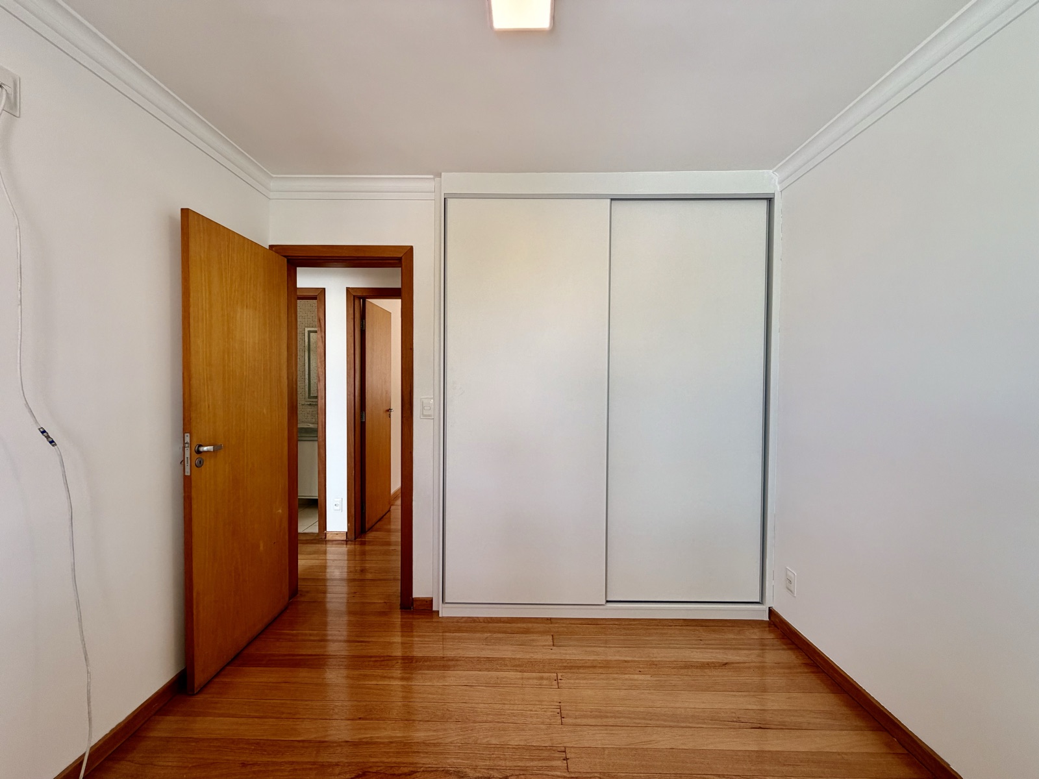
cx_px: 520
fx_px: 420
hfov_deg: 102.1
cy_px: 390
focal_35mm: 14
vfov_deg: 85.7
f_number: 2.2
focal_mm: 2.22
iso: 64
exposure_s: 1/121
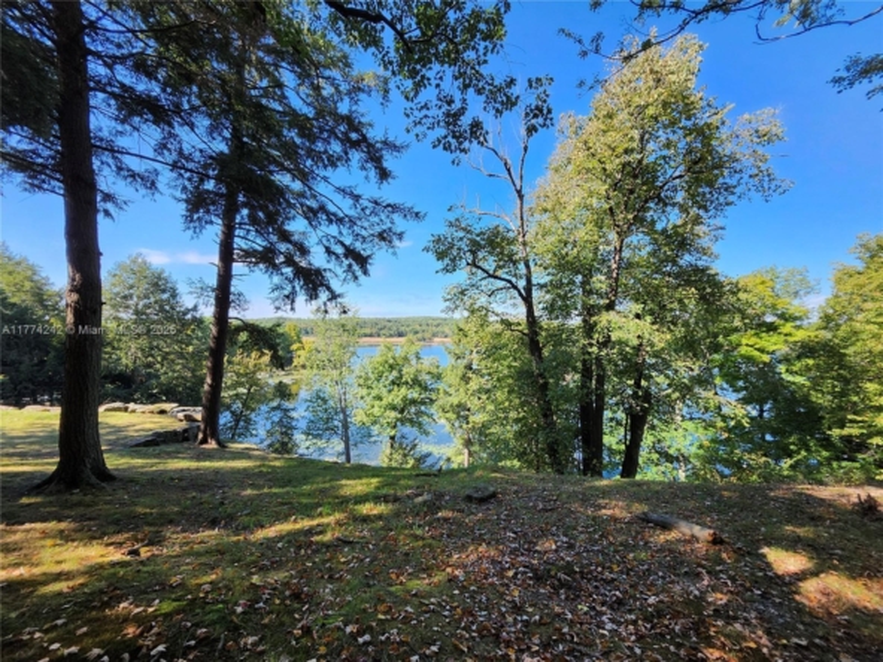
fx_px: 332
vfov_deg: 89.9
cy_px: 331
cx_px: 442
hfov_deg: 106.2
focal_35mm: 13
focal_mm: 1.74
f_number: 2.2
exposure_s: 1/462
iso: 40
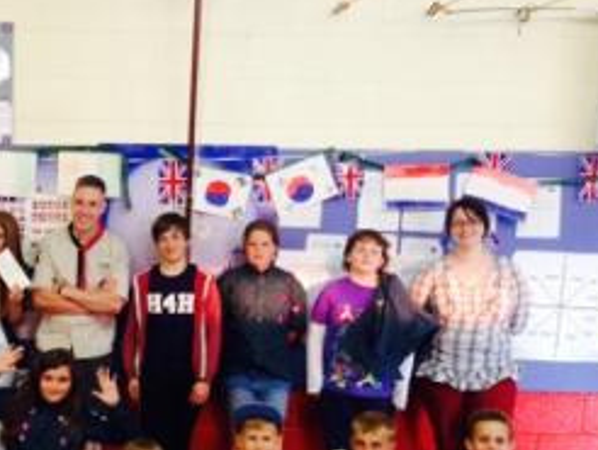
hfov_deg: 31.2
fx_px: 1038
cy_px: 314
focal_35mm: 60
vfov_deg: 24.3
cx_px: 109
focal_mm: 4.12
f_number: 2.4
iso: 125
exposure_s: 1/20
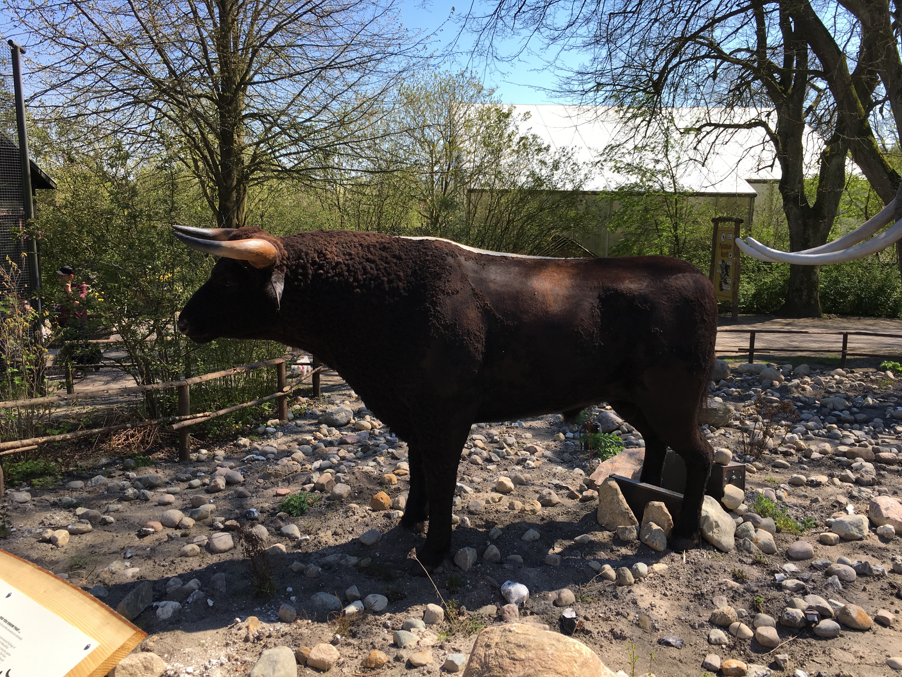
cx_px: 451
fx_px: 756
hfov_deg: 61.7
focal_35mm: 29
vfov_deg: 48.2
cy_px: 338
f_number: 2.2
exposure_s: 1/718
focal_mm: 4.15
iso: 25
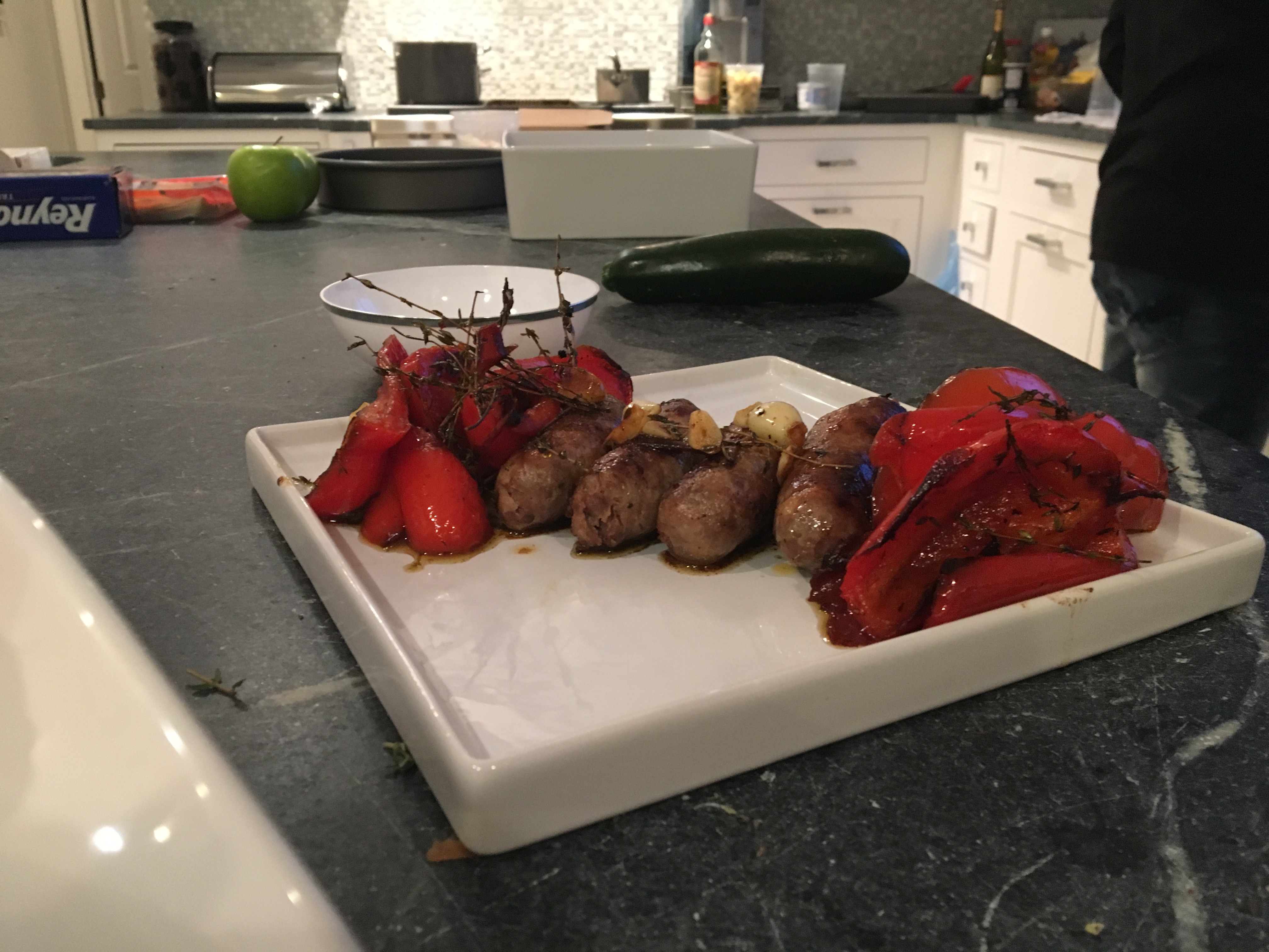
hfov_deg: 61.7
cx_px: 634
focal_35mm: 29
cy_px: 476
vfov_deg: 48.2
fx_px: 1063
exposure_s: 1/17
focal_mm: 4.15
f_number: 2.2
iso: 200
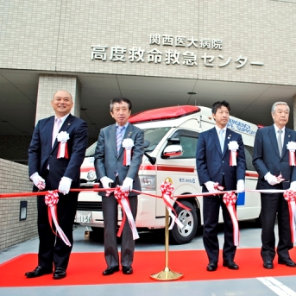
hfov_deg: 44.3
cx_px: 227
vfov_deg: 46.0
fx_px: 348
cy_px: 143
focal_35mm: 36
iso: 100
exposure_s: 1/160
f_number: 6.3
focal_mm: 18
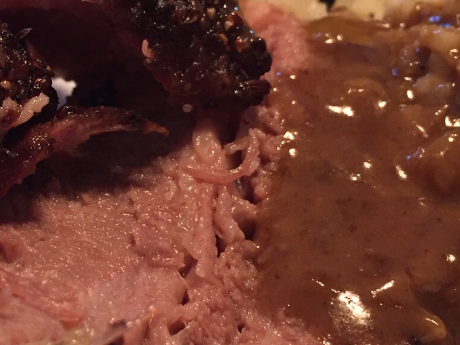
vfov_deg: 22.6
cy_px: 181
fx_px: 864
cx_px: 115
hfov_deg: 29.4
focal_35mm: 65
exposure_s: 1/30
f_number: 2.2
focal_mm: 4.15
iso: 200
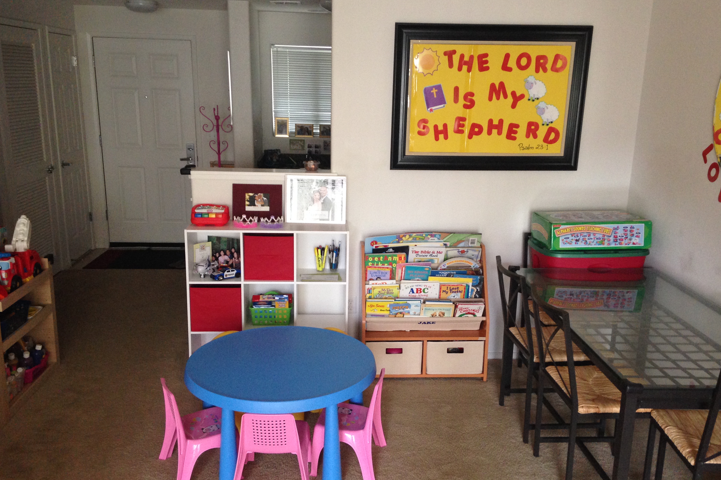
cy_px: 249
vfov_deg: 37.8
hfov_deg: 54.4
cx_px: 361
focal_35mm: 35
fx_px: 701
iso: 200
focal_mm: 4.12
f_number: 2.4
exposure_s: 1/20
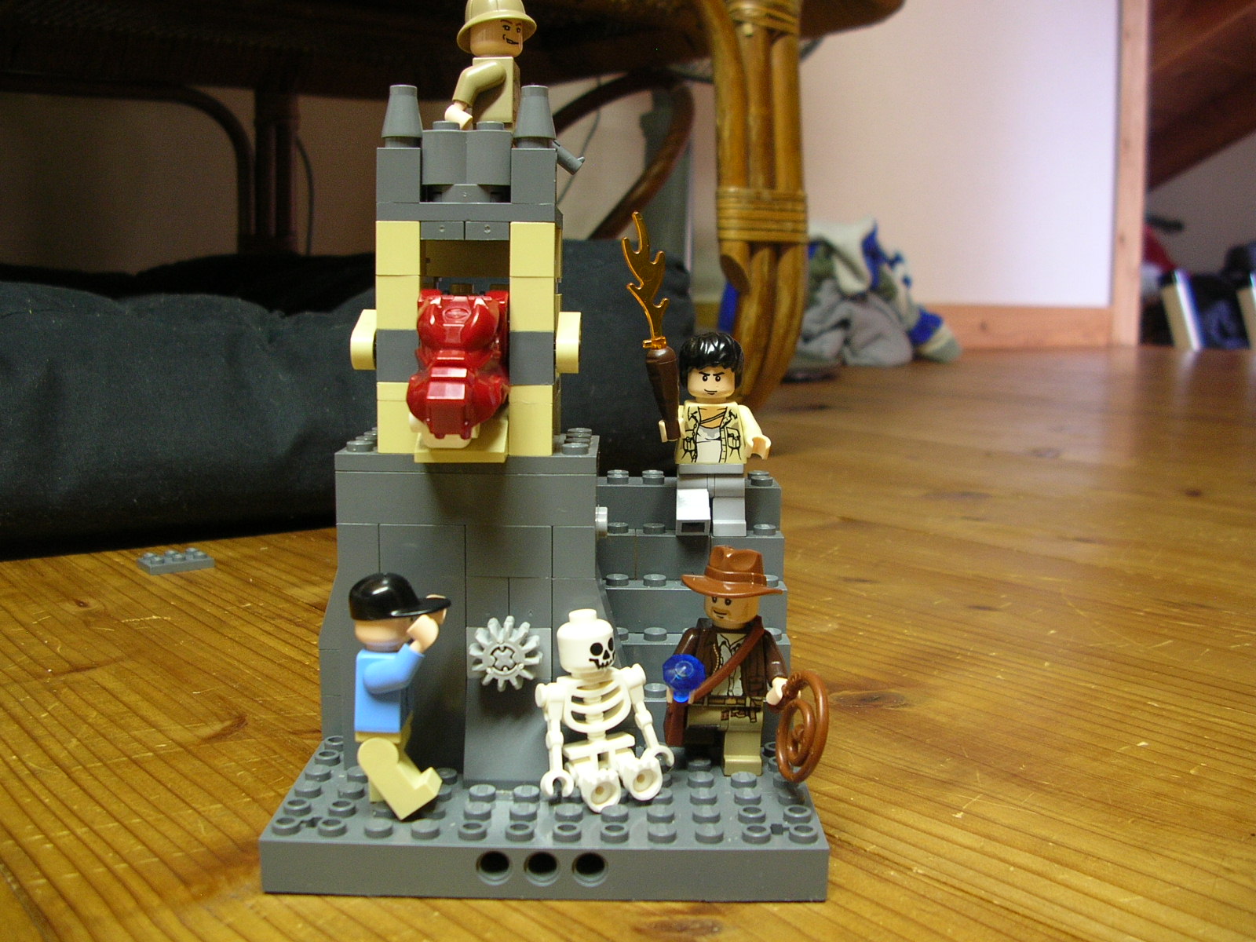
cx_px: 628
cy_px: 471
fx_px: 1270
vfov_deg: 40.7
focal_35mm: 35
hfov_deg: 52.6
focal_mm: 5.8
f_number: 2.8
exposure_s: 1/5.8
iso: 88
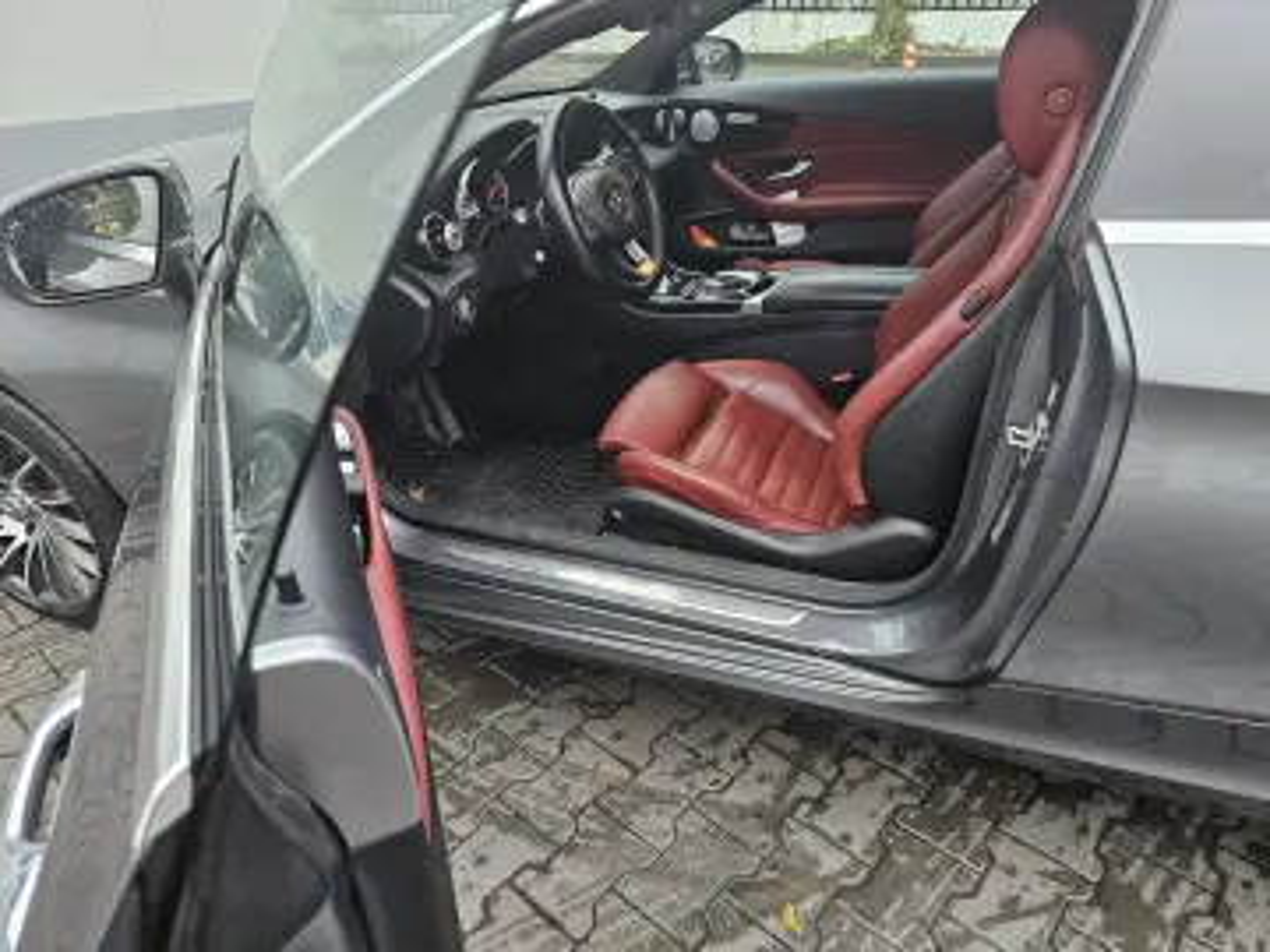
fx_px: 844
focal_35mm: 23
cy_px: 476
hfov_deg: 73.9
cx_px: 635
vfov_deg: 58.9
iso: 200
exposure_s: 1/100
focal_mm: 6.3
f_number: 1.7
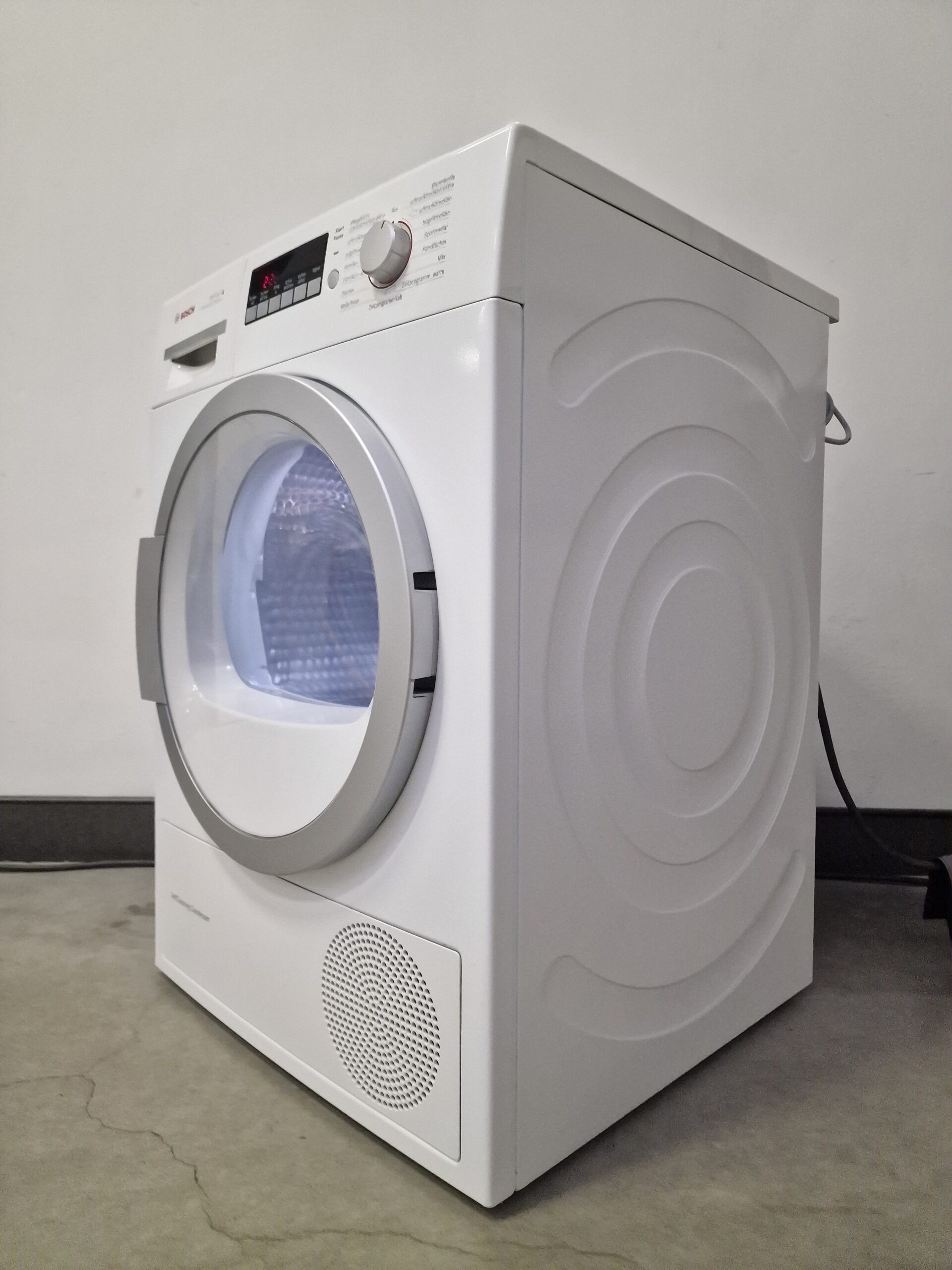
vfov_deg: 73.9
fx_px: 843
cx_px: 476
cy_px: 635
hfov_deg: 58.9
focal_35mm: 23
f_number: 1.8
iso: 1000
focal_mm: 6.4
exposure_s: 1/100
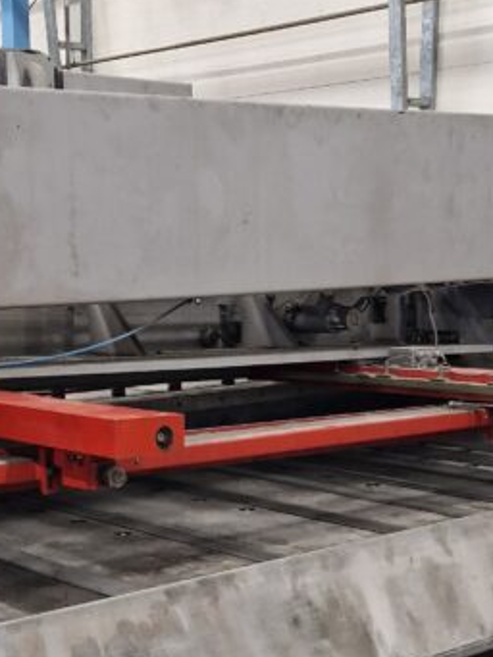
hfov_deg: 21.2
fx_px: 1309
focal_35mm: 69
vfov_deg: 27.7
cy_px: 511
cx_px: 160
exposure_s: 1/100
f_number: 1.8
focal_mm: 5.4
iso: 50
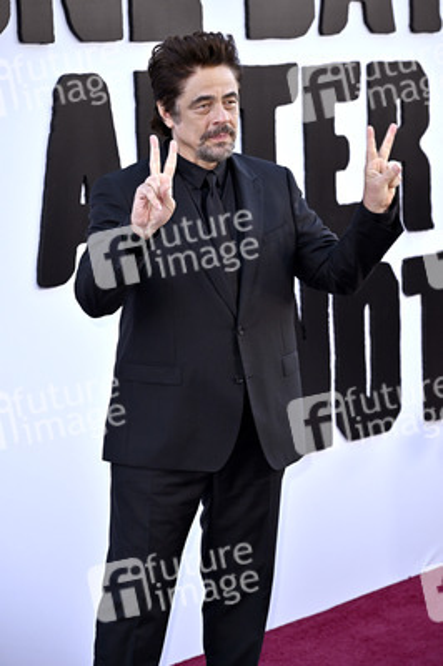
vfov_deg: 19.8
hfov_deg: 13.3
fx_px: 1904
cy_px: 333
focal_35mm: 103
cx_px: 222
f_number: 5
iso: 800
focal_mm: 103
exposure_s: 1/320
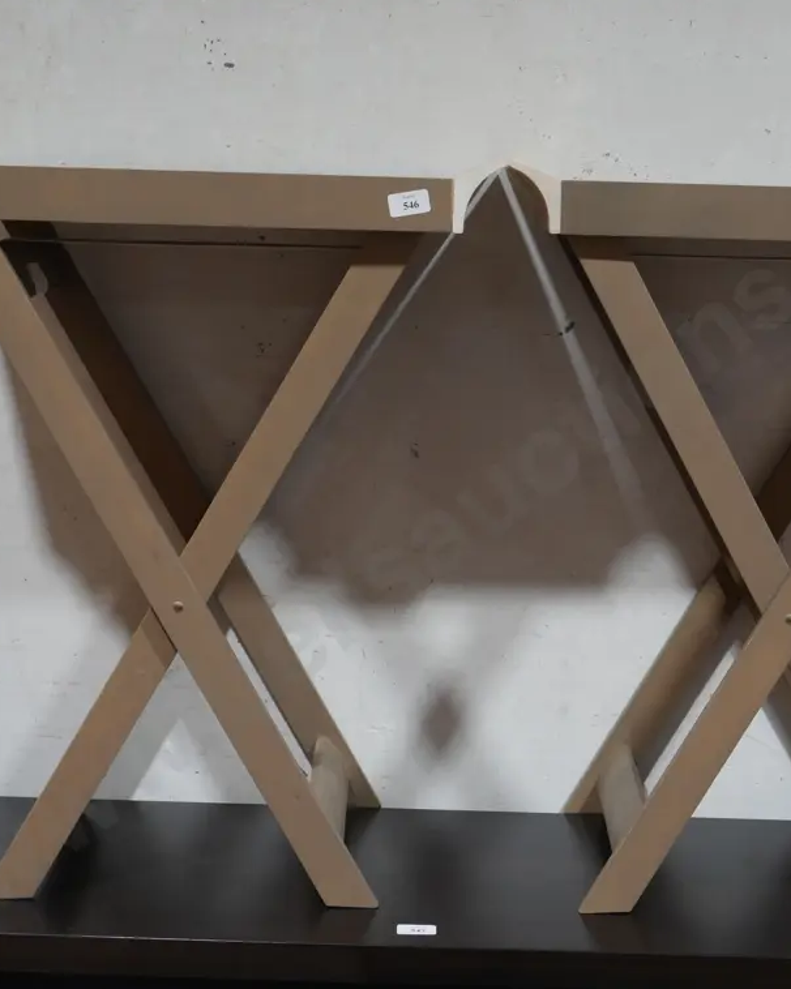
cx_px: 503
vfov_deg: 28.7
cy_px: 494
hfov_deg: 23.1
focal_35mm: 66
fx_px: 1932
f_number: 5.3
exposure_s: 1/60
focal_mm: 25
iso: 500
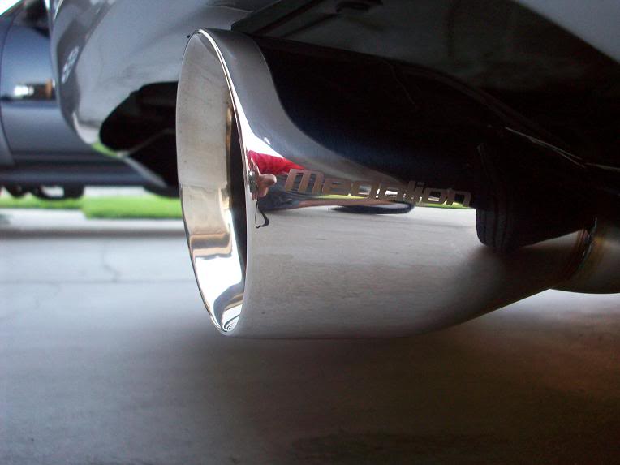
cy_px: 232
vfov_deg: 38.7
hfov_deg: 50.1
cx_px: 310
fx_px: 663
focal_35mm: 37
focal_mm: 6.2
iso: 160
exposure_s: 1/64
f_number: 2.8
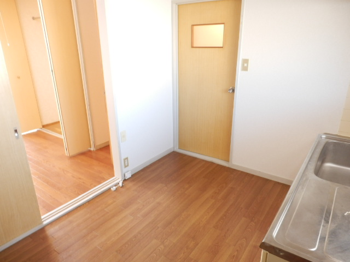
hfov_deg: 71.6
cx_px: 175
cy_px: 131
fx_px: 243
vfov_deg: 56.8
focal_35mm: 24
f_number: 3
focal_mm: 4.2
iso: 200
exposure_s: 1/13
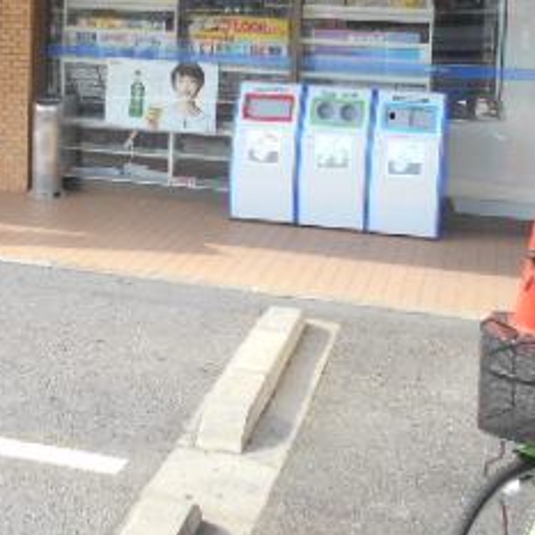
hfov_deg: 26.1
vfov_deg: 26.5
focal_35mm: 63
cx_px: 21
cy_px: 64
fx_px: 1102
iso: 80
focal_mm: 4.6
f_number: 3.2
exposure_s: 1/200
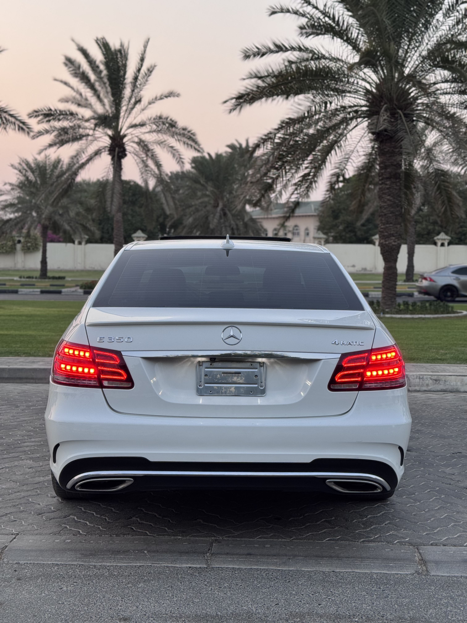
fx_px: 863
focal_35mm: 48
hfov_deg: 30.3
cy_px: 312
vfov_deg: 39.7
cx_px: 234
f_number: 1.78
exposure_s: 1/121
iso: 50
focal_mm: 6.76
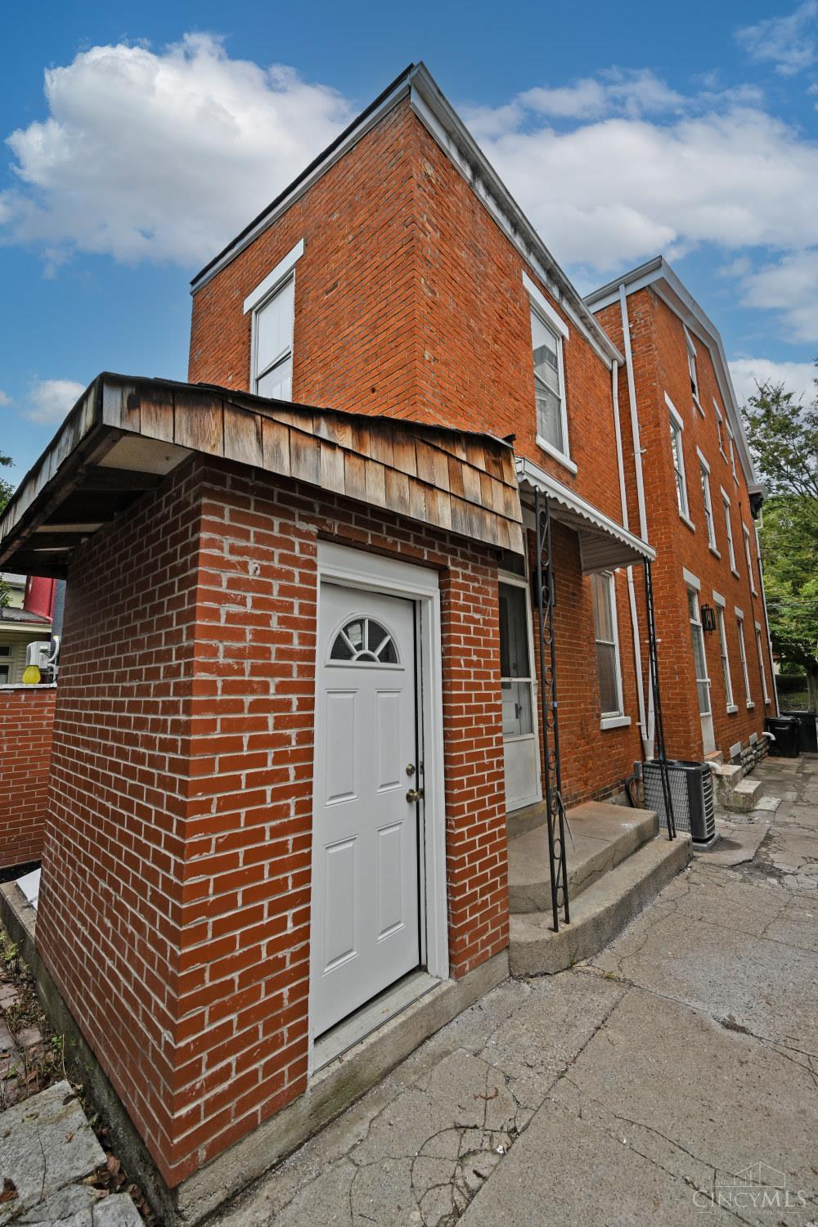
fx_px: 477
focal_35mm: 14
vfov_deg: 104.3
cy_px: 614
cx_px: 409
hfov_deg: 81.2
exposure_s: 1/250
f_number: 5.6
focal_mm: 14
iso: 100
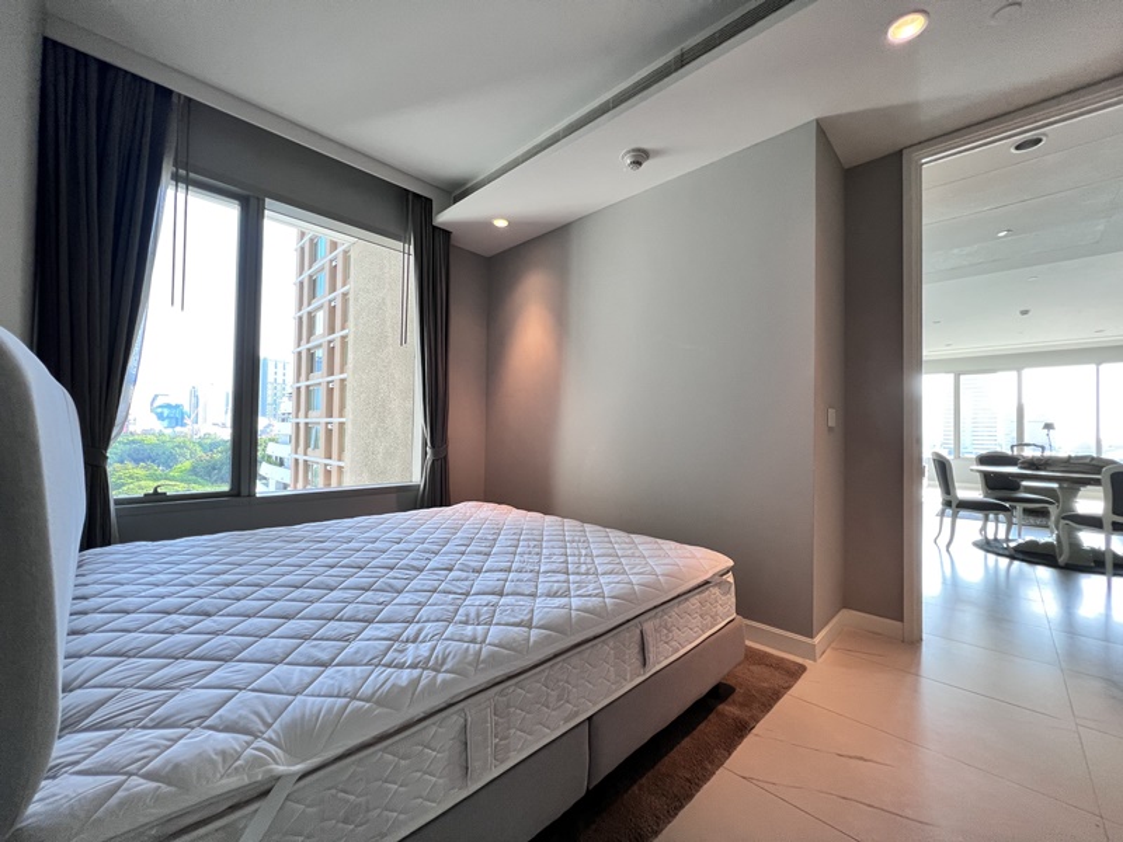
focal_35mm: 13
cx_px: 562
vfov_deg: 89.9
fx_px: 422
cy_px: 421
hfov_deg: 106.2
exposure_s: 1/100
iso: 125
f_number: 1.8
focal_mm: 1.57
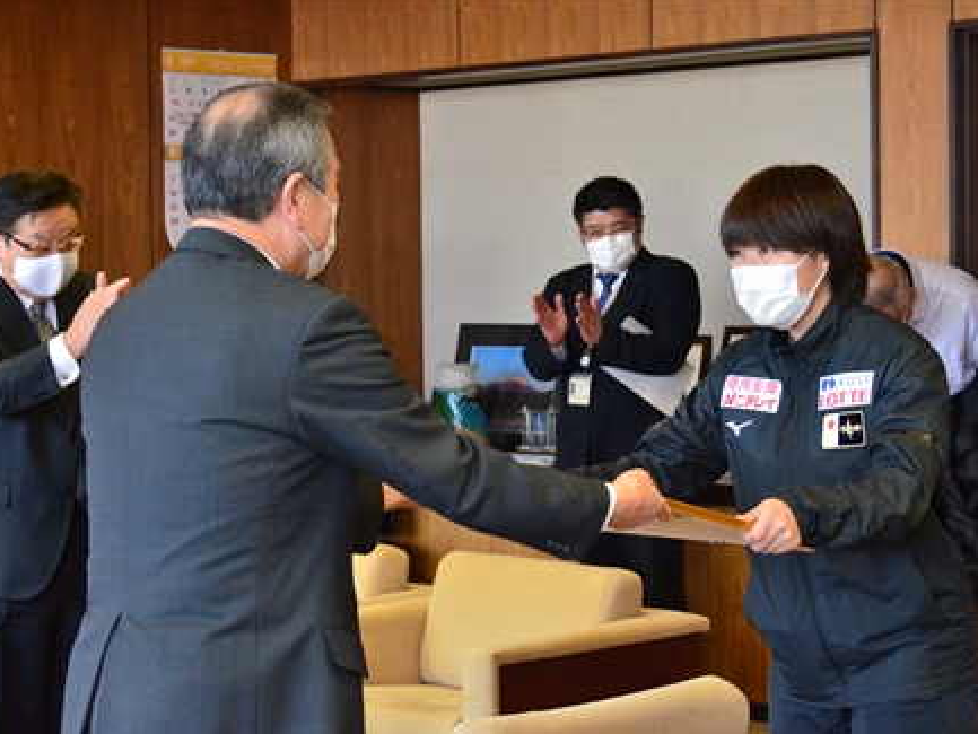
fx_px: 2628
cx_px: 477
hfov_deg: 21.1
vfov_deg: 15.9
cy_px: 372
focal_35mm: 93
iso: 3200
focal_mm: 56
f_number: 6.3
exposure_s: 1/250
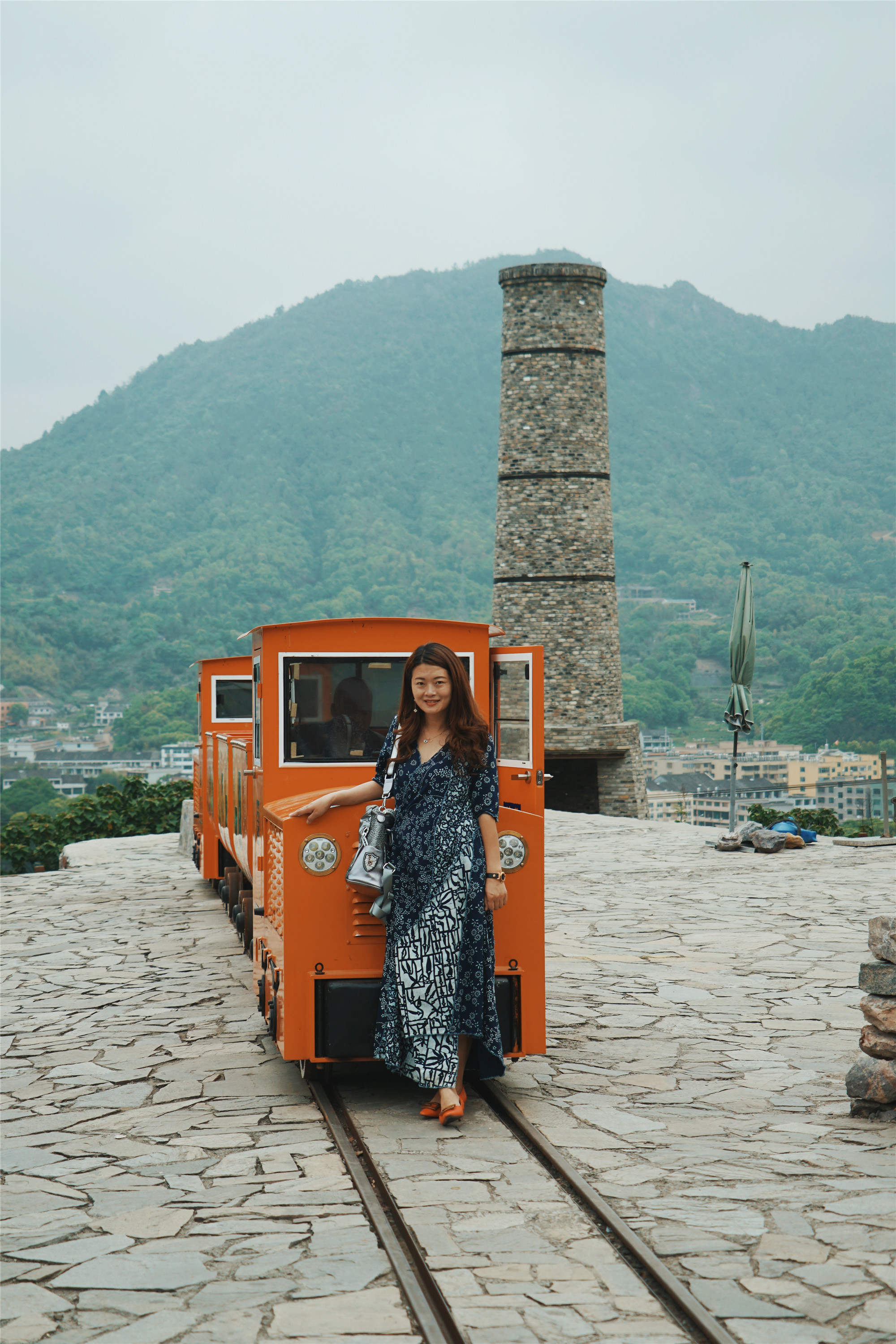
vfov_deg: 46.4
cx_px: 448
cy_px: 672
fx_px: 1568
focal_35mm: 42
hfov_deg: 31.9
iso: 125
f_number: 4.5
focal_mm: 42
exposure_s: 1/250
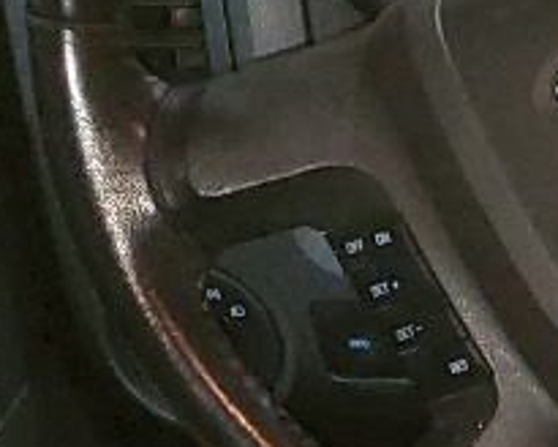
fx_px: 3270
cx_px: 1813
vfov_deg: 7.4
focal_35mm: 198
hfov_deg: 8.0
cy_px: 1008
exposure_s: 1/20
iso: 134
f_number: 1.5
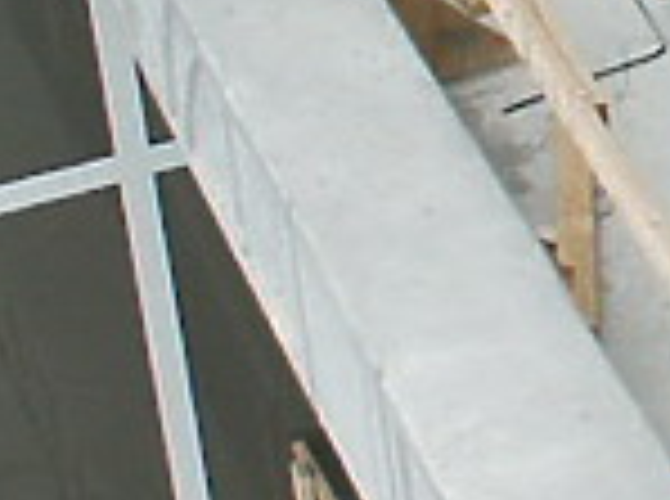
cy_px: -309
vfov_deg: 6.9
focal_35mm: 212
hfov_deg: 8.6
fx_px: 4093
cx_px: 1538
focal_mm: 7.18
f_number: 6.7
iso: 64
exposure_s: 1/90
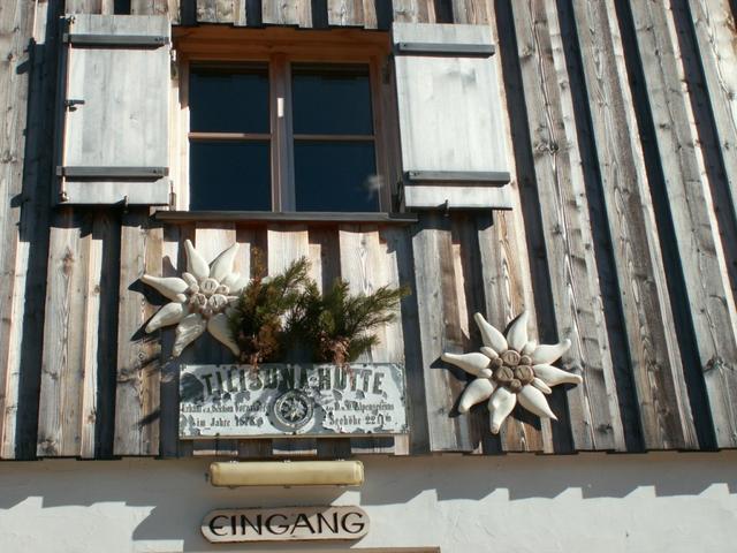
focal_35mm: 60
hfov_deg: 32.2
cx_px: 368
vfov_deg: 24.4
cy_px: 276
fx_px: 1277
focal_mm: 10.05
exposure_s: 1/500
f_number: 5
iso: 50
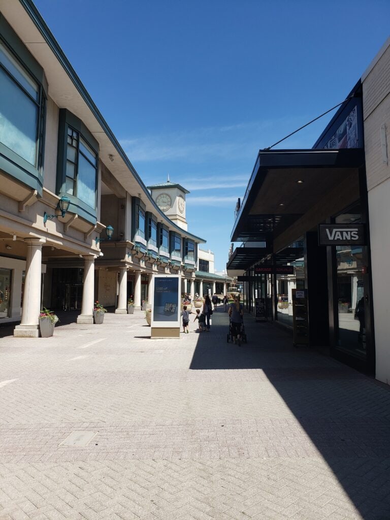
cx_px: 195
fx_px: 391
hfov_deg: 53.1
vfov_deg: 67.3
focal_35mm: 26
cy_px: 260
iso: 50
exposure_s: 1/1412
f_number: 2.4
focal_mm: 4.3
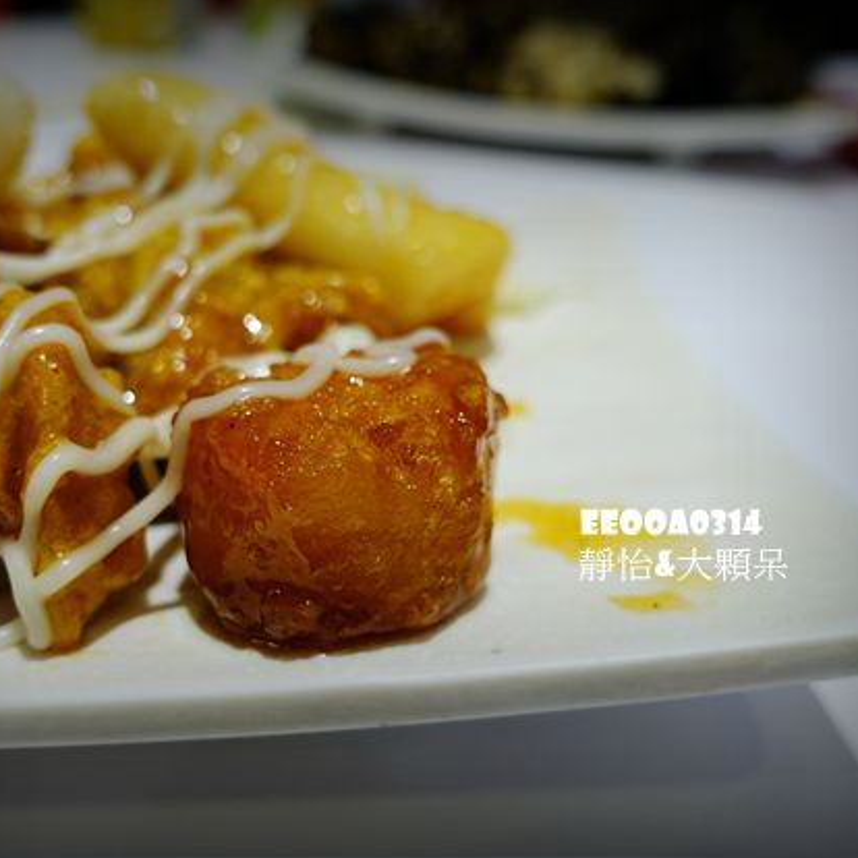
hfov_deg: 50.9
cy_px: 430
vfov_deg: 51.1
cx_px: 369
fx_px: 897
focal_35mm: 32
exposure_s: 1/60
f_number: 2.8
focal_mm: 8.8
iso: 125
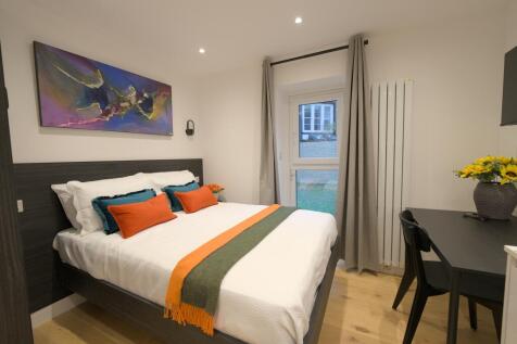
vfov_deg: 81.2
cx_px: 258
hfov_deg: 104.3
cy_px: 172
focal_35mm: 14
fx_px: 201
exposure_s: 1/10
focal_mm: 14
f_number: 7.1
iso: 250
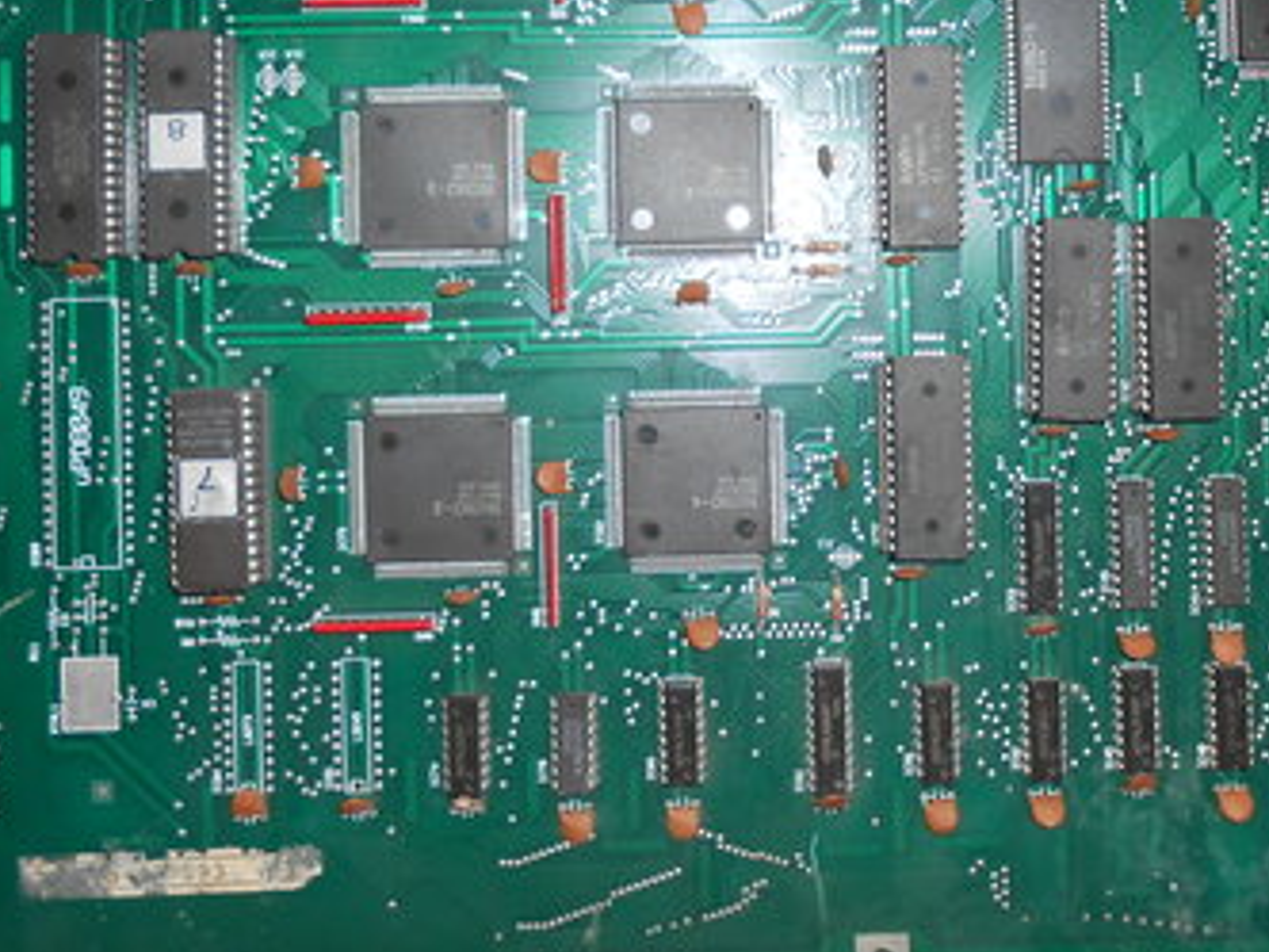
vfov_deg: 30.1
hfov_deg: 40.4
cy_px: 191
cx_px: 703
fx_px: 1723
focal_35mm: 47
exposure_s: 1/25
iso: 80
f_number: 3.5
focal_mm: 4.6
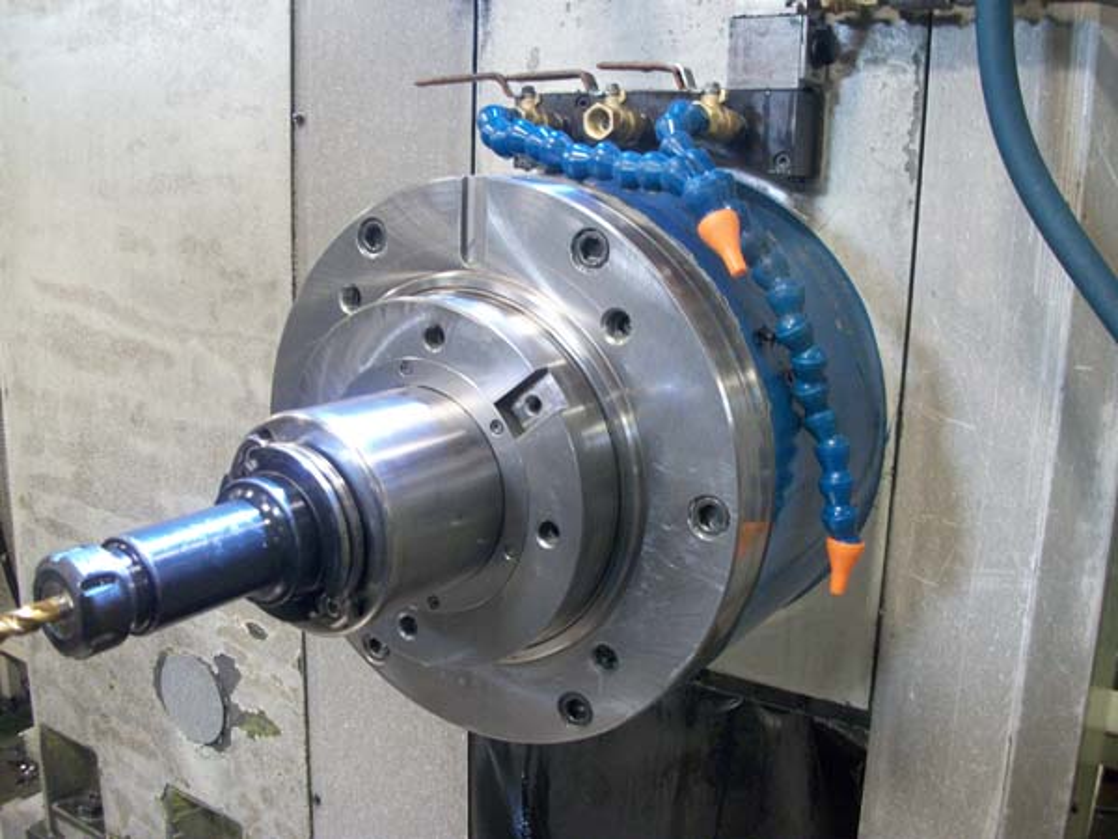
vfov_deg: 44.2
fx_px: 1034
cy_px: 420
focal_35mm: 32
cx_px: 559
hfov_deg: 56.8
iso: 231
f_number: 2.9
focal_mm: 5.7
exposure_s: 1/8
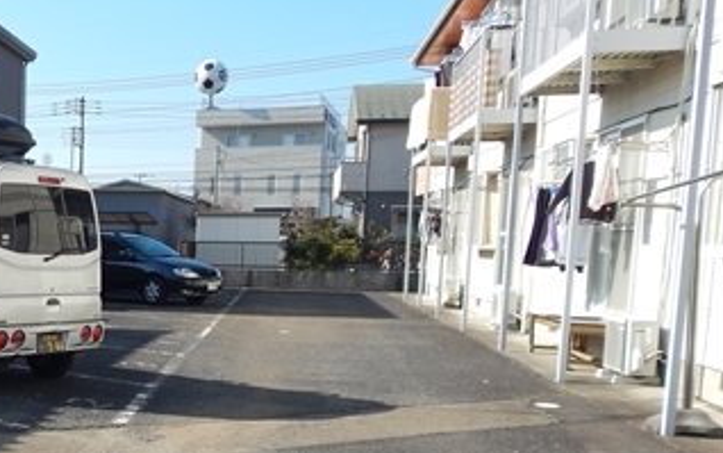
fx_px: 966
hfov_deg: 36.9
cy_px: 360
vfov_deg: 25.9
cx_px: 2
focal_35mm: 49
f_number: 3
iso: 125
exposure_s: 1/800
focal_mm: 4
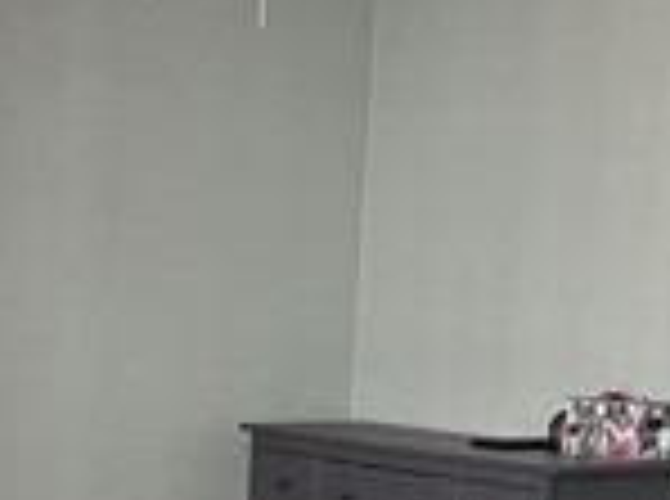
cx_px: 126
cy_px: 928
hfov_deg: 17.5
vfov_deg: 12.0
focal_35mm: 112
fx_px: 2163
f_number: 1.5
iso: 200
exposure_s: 1/60
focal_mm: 5.7
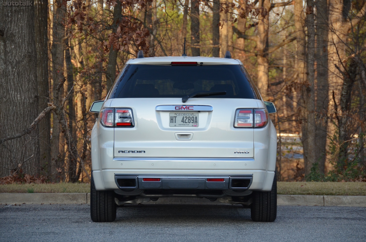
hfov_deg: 11.4
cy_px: 121
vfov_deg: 7.6
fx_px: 1826
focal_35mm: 180
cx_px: 183
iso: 800
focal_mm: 120
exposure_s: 1/800
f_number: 5.3
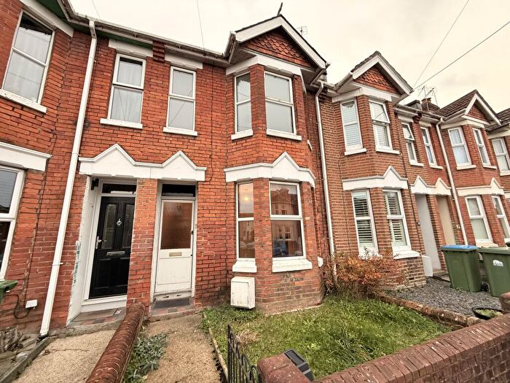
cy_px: 192
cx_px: 255
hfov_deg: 102.1
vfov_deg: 85.7
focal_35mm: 14
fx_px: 206
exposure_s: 1/99
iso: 200
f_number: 2.2
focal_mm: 2.22
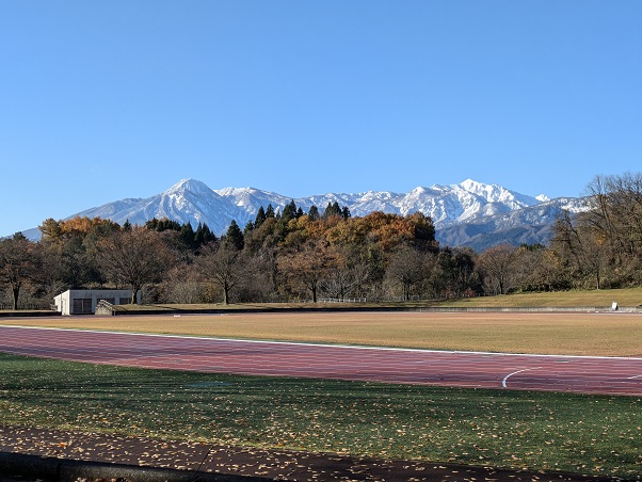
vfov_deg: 28.6
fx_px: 946
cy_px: 241
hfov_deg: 37.5
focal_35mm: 51
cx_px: 321
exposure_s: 1/1513
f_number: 1.89
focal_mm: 5.43
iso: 43
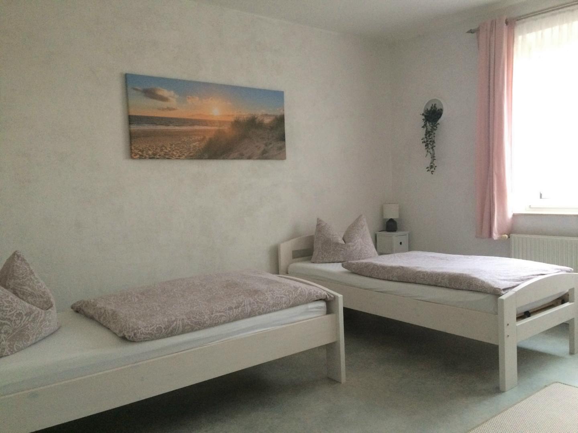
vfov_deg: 48.2
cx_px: 289
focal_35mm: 29
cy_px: 216
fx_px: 484
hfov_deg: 61.7
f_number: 2.2
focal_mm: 4.15
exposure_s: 1/25
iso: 320
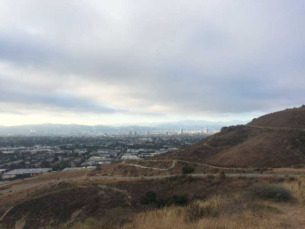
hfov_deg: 61.7
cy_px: 114
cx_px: 152
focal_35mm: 29
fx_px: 256
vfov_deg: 48.2
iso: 32
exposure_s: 1/733
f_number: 2.2
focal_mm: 4.15
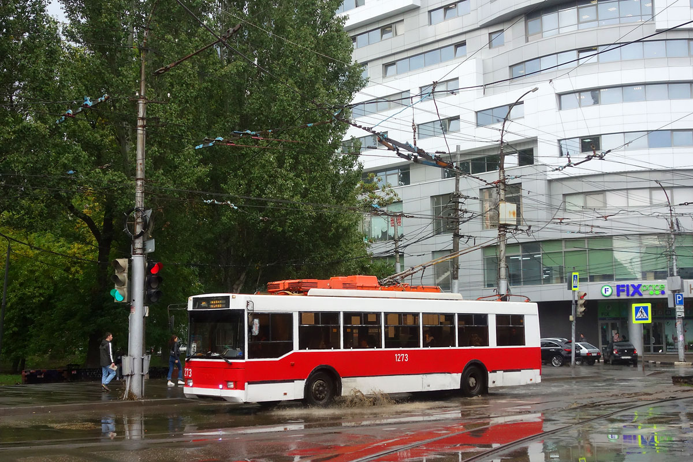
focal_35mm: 40
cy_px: 231
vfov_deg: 33.4
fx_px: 770
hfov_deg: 48.5
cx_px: 346
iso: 500
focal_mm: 14.75
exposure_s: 1/500
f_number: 2.8
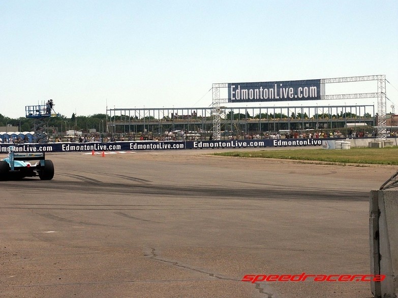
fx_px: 1598
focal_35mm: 139
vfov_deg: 10.7
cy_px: 147
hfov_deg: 14.2
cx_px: 195
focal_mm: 34.49
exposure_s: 1/750
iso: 100
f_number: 6.7
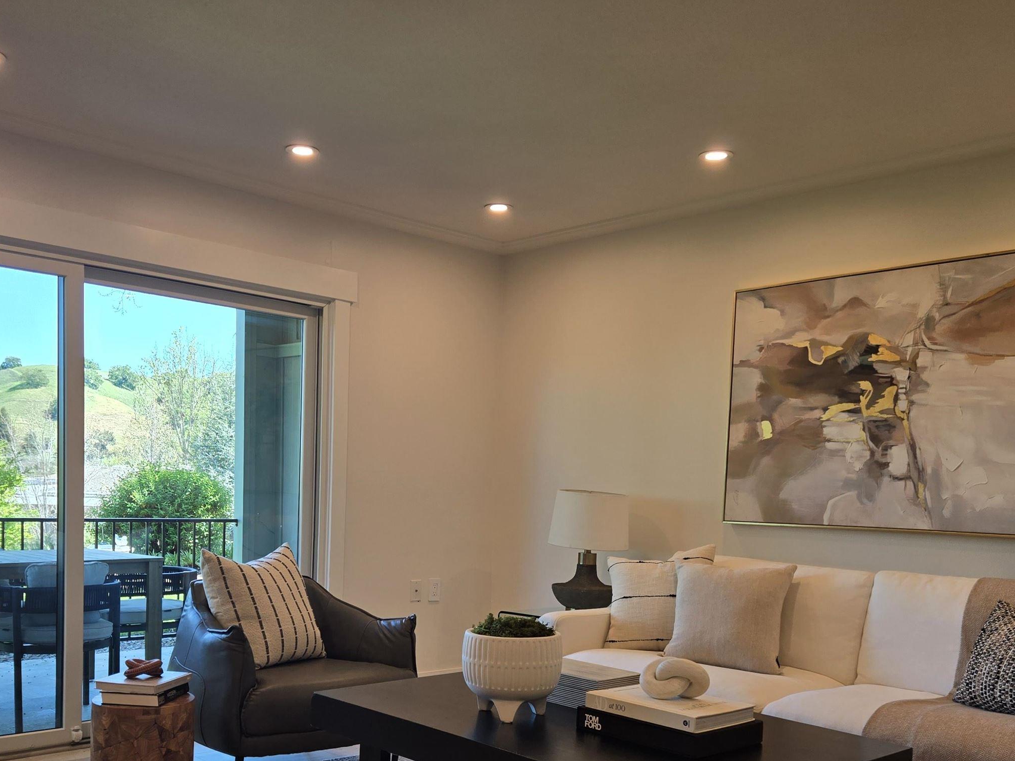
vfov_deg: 39.8
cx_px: 477
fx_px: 1026
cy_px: 554
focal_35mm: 35
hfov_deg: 52.6
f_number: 1.8
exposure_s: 1/120
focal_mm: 5.4
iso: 50
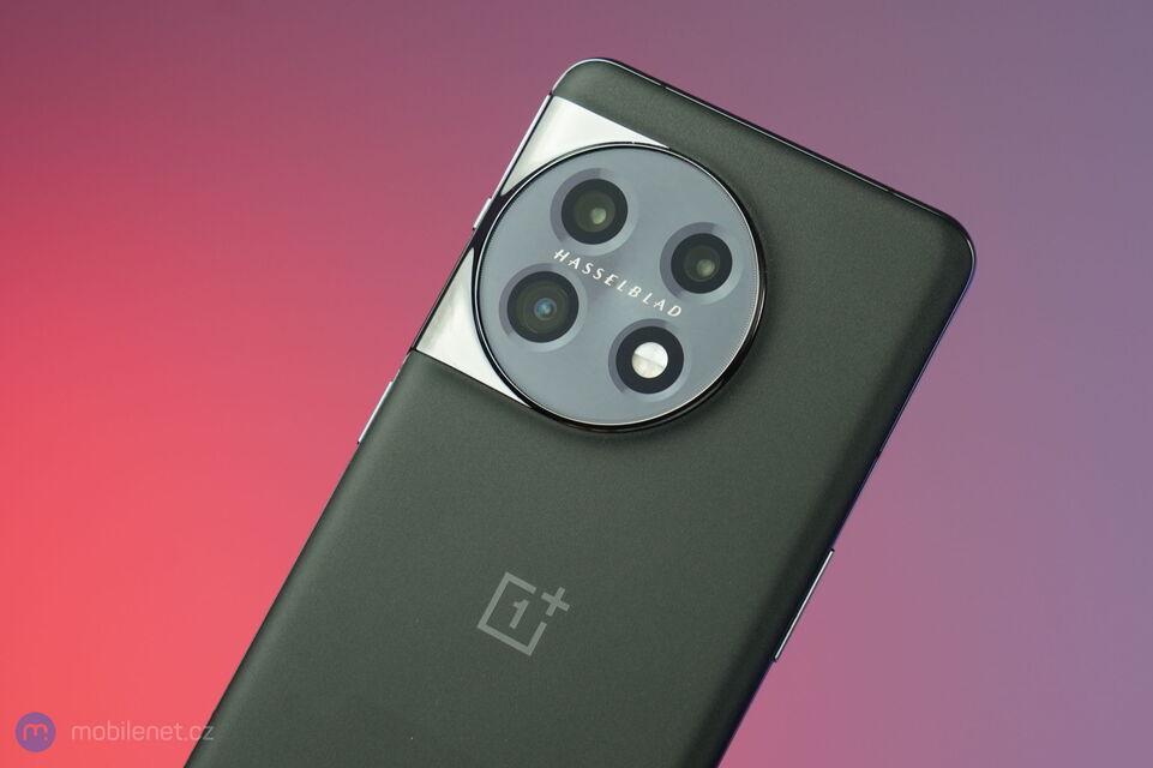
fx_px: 1889
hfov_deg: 33.9
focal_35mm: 59
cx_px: 576
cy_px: 384
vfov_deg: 23.0
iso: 640
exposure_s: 1/125
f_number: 6.3
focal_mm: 59
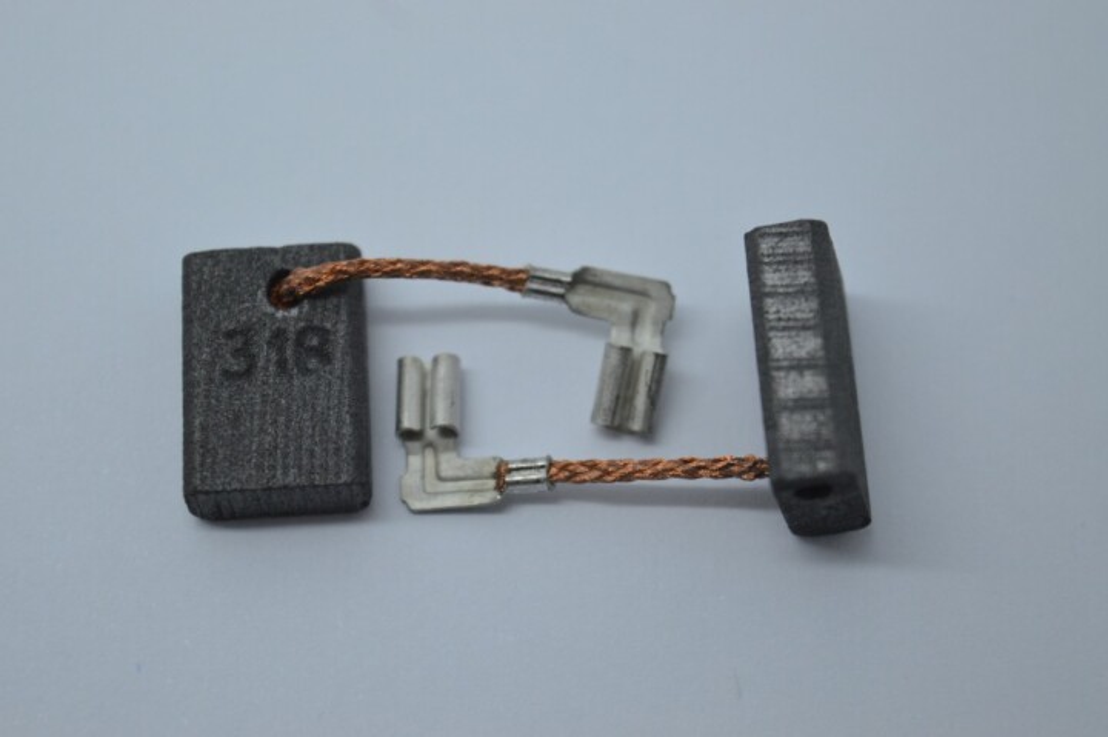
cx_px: 554
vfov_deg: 16.5
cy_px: 368
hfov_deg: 24.6
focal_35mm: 82
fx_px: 2537
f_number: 5.6
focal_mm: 55
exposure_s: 1/125
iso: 400
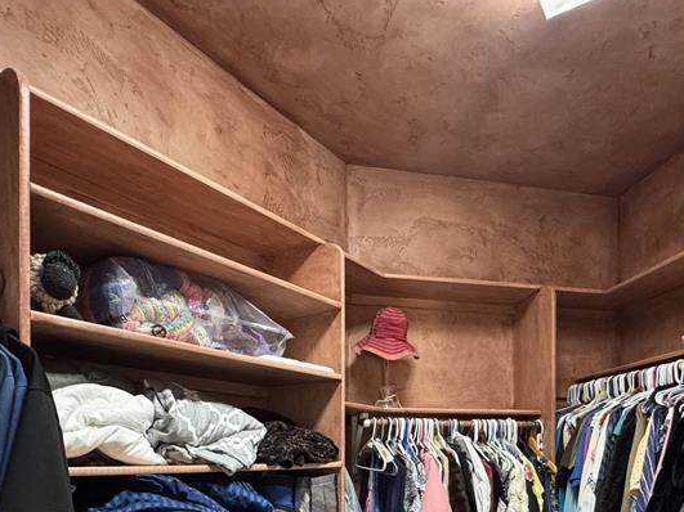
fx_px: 533
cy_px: 462
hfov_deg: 65.1
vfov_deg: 46.3
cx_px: 386
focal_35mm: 27
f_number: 2.2
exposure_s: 1/60
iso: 800
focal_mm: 2.22
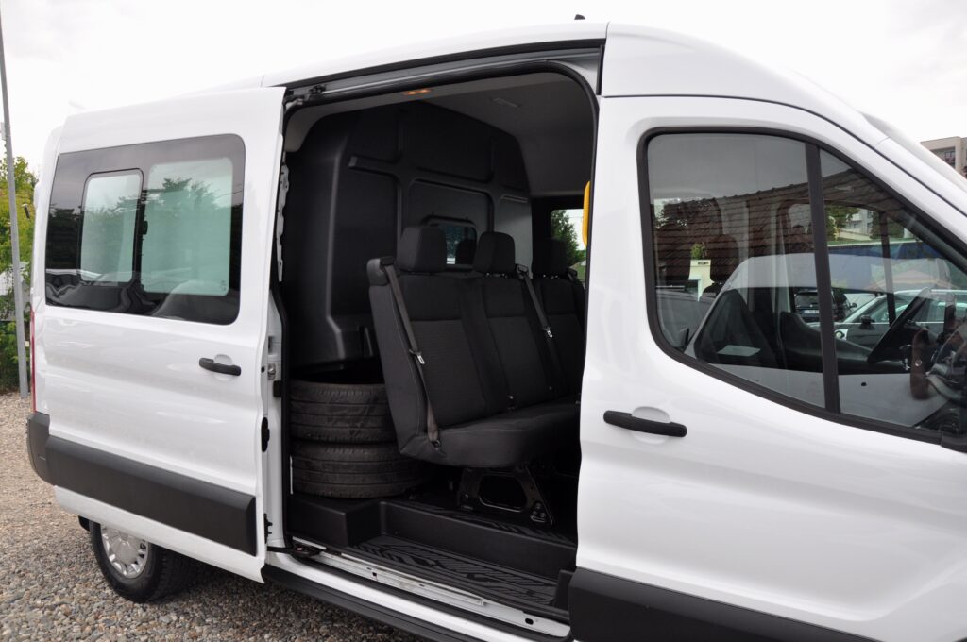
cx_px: 484
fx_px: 724
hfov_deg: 67.4
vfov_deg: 47.8
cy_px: 321
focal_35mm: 27
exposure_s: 1/250
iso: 500
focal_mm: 18
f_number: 8
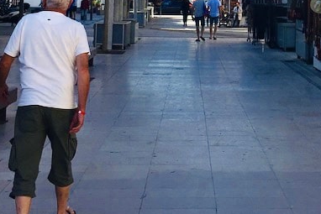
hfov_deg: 25.3
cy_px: -44
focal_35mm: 79
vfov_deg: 16.6
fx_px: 705
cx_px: 243
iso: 32
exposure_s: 1/1099
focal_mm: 4.15
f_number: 2.2
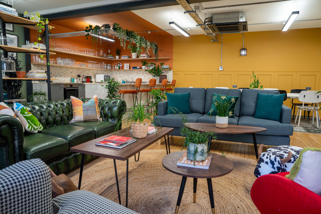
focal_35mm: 24
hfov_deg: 73.7
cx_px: 160
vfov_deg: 53.1
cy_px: 107
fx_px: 214
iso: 100
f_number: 6.3
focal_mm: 24
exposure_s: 1/40
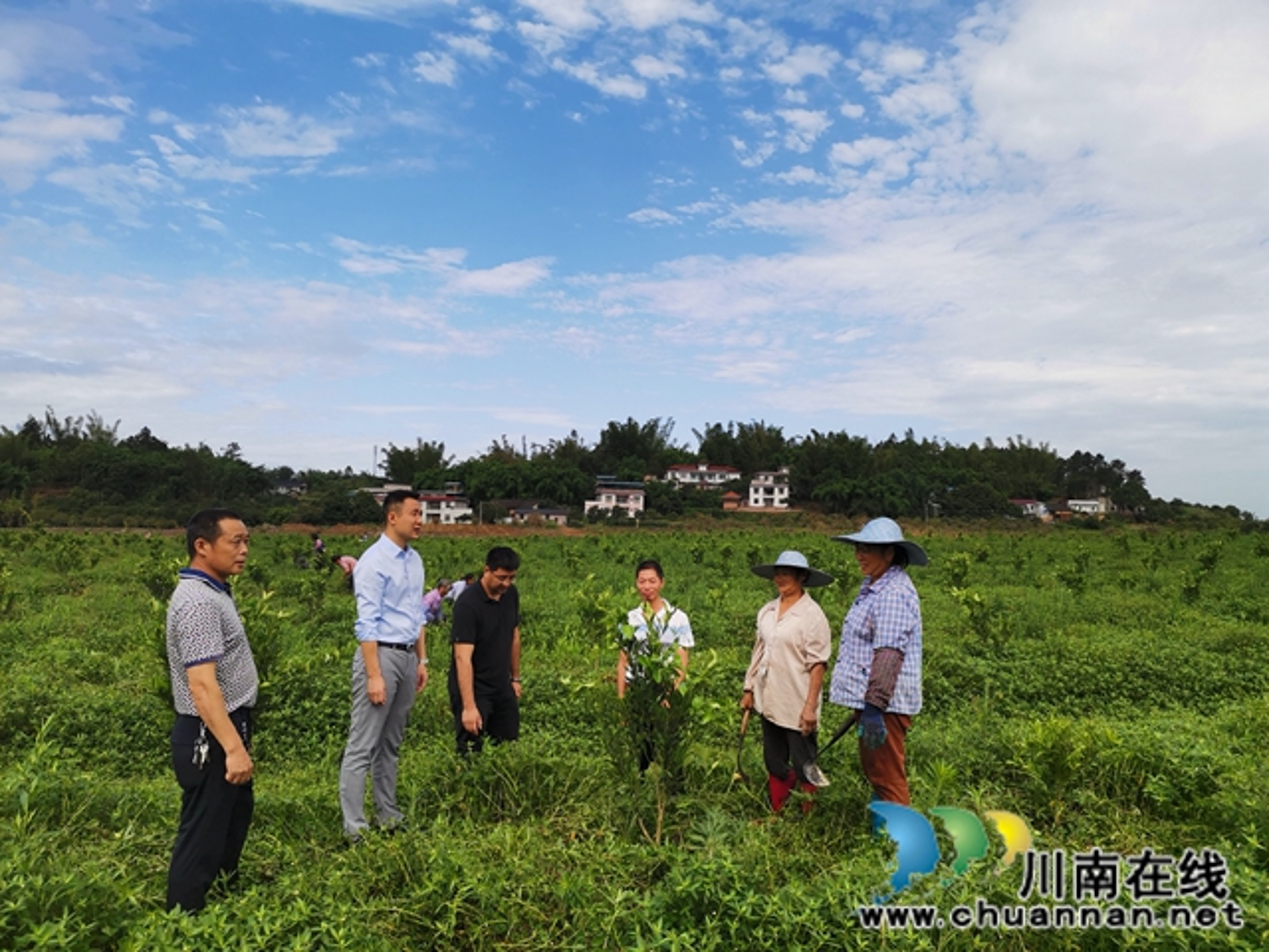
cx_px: 634
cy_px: 476
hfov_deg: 67.3
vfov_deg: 53.1
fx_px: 953
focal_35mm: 26
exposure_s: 1/1203
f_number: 1.8
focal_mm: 4.75
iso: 50
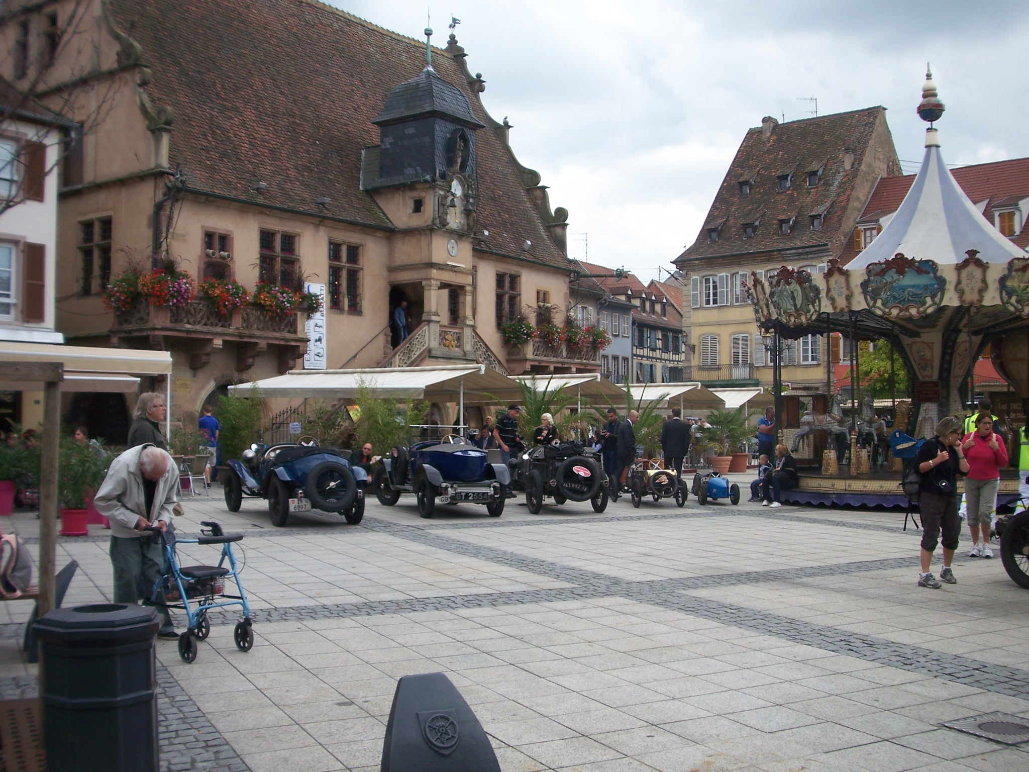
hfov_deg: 49.0
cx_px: 514
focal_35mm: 38
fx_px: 1130
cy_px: 386
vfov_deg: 37.7
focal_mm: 6.3
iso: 64
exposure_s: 1/250
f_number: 3.9
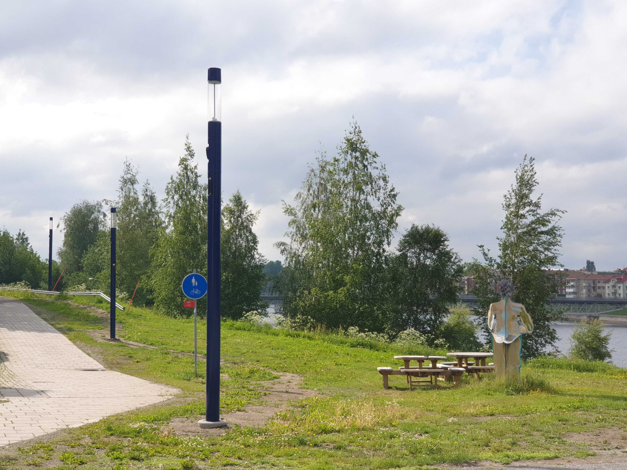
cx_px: 314
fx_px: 942
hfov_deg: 36.8
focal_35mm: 52
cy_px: 235
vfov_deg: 28.0
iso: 100
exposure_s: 1/805
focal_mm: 6
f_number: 2.4
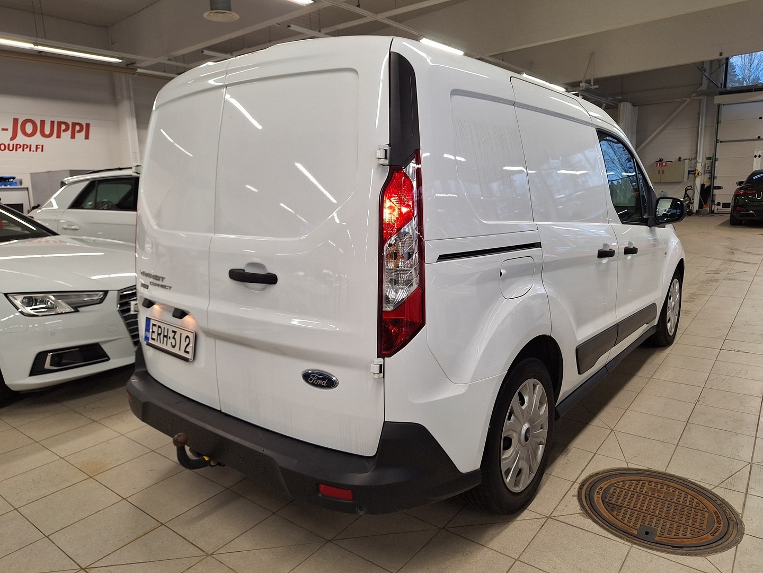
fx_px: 507
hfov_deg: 73.9
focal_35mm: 23
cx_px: 382
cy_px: 286
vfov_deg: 58.9
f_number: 1.8
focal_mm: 5.54
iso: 50
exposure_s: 1/50
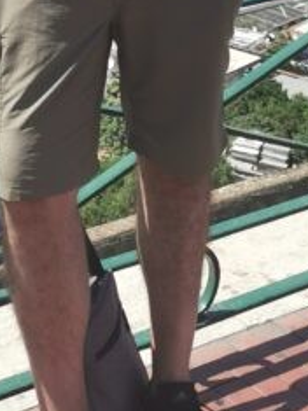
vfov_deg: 13.7
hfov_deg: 11.1
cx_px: -61
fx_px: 1556
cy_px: -301
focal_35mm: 131
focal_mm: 5.56
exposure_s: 1/3953
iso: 50
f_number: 1.6
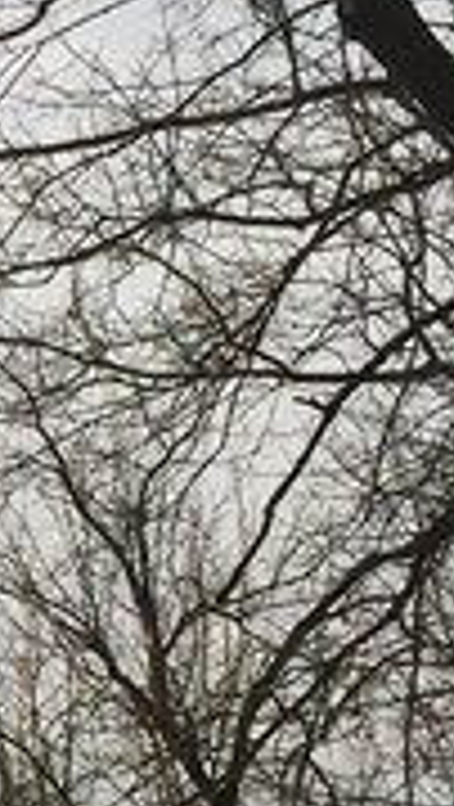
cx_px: -625
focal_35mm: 144
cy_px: 765
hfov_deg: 7.8
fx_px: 3075
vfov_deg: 14.7
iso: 32
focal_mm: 4.15
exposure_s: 1/2326
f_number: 2.2
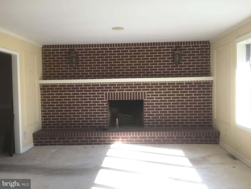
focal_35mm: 32
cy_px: 94
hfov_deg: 56.8
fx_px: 232
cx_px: 126
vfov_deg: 44.2
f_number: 2.2
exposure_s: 1/120
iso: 32
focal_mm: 2.9
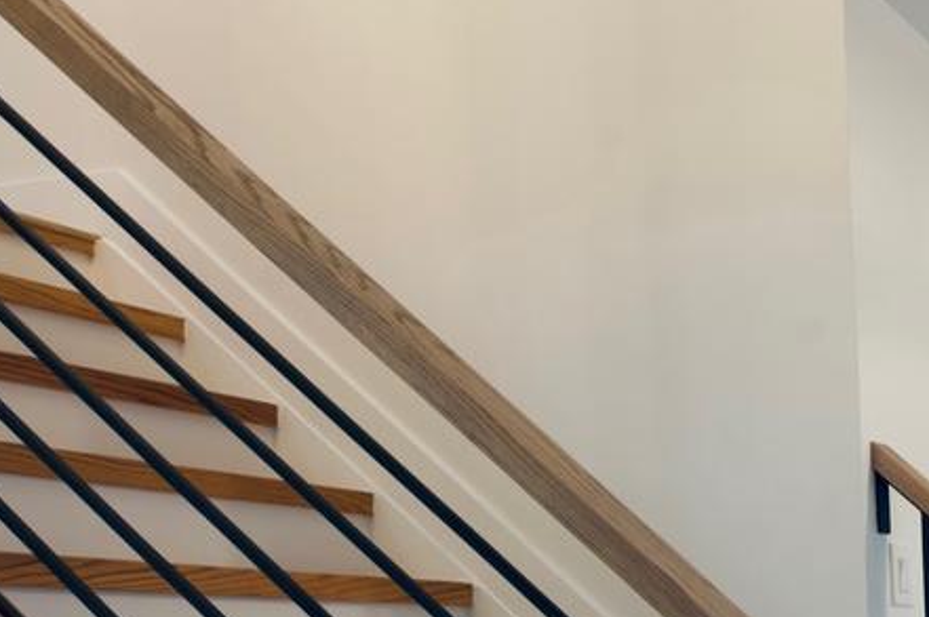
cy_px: 762
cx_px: 1302
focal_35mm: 49
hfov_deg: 29.4
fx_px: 1263
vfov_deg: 24.6
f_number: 8
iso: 100
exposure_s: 1/3
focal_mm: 15
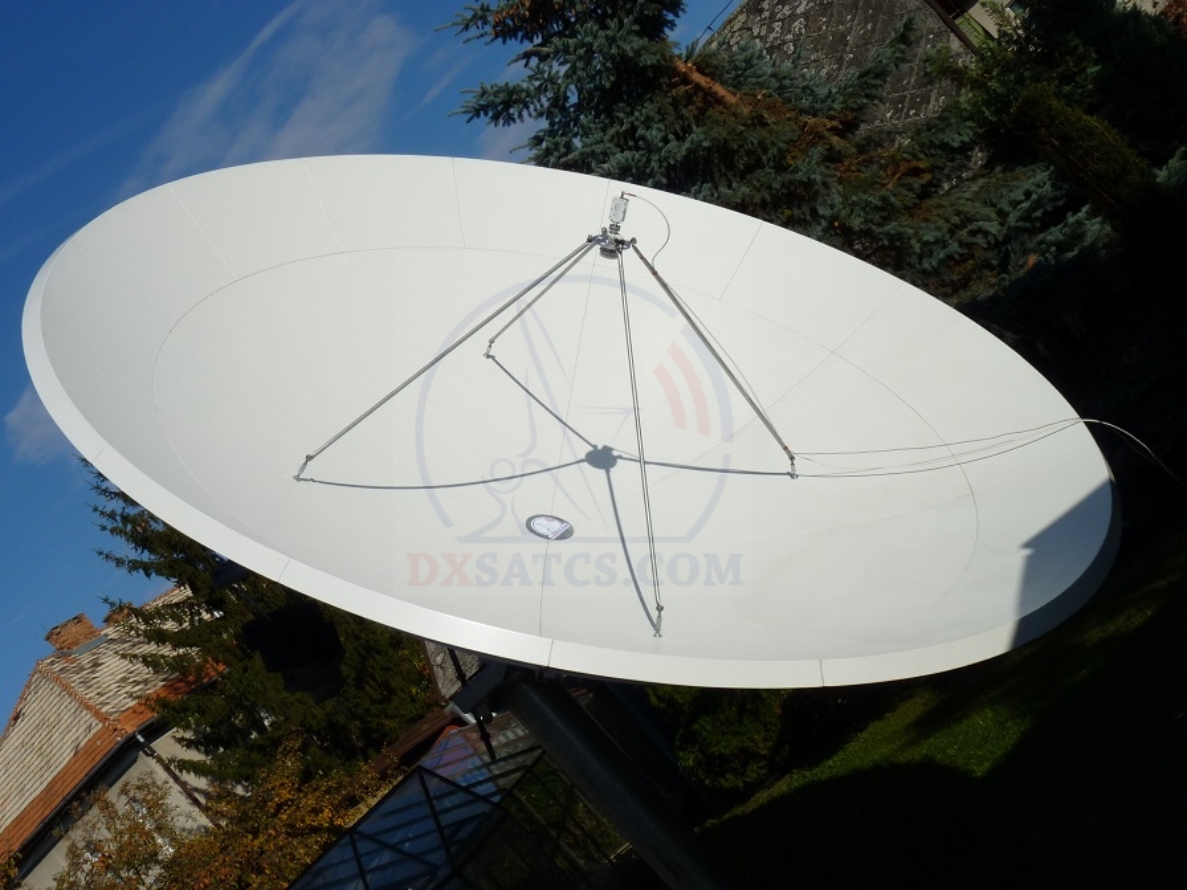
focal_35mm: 49
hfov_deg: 38.9
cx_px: 594
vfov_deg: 29.7
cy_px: 445
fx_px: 1680
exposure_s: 1/500
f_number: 8
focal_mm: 8.7
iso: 100
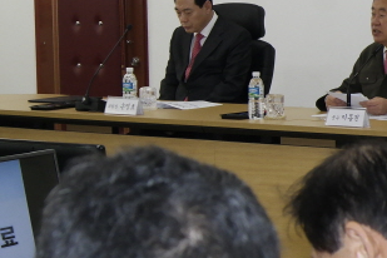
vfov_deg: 9.2
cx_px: 425
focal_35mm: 149
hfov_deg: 13.5
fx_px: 1602
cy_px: 1
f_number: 5.6
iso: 800
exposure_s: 1/125
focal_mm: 30
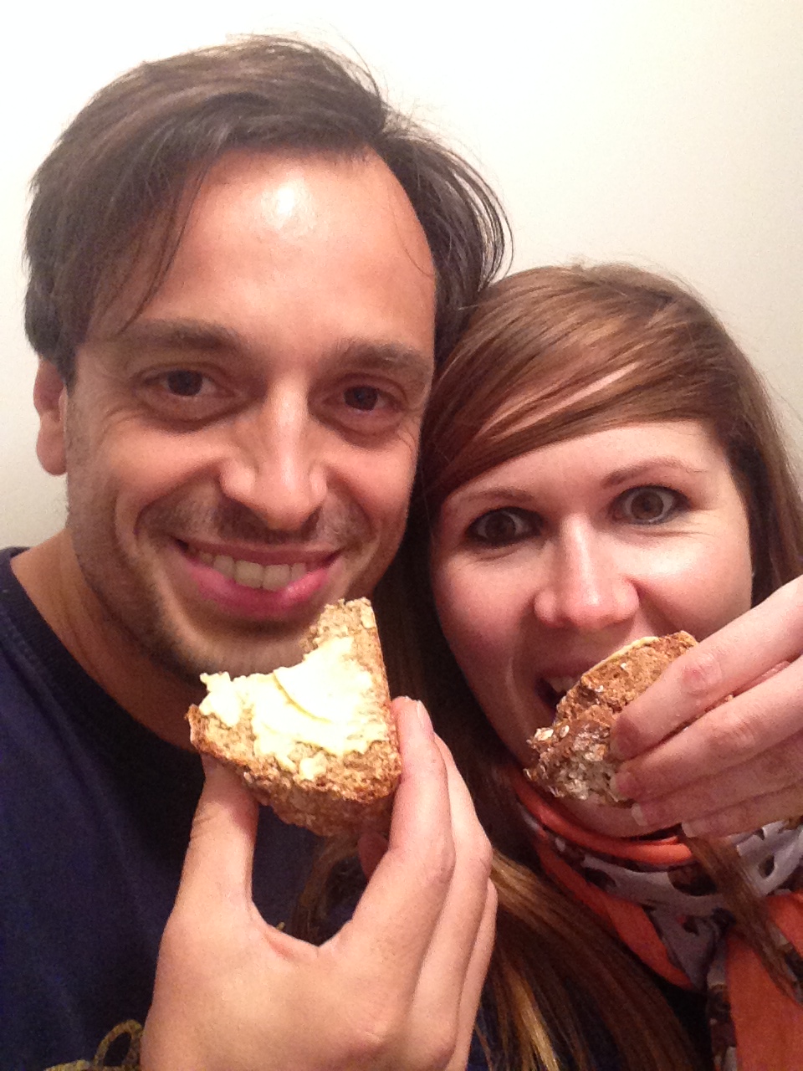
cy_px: 536
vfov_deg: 52.6
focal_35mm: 35
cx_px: 402
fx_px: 1083
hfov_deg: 40.7
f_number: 2.4
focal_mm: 2.18
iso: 250
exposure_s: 1/20
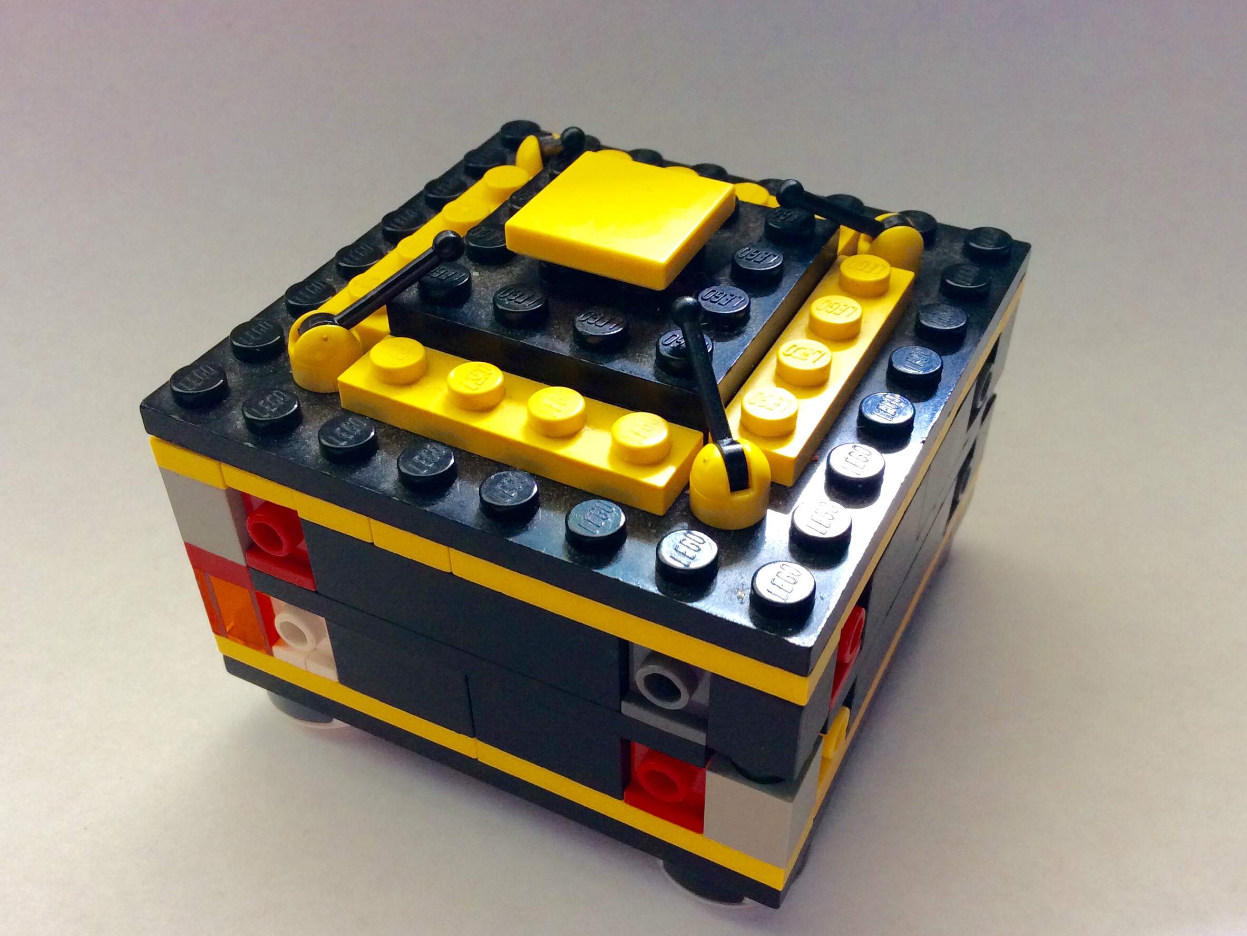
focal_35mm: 35
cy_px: 506
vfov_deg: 40.7
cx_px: 641
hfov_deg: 52.6
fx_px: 1261
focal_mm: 3.3
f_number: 2.4
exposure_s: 1/24
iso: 64
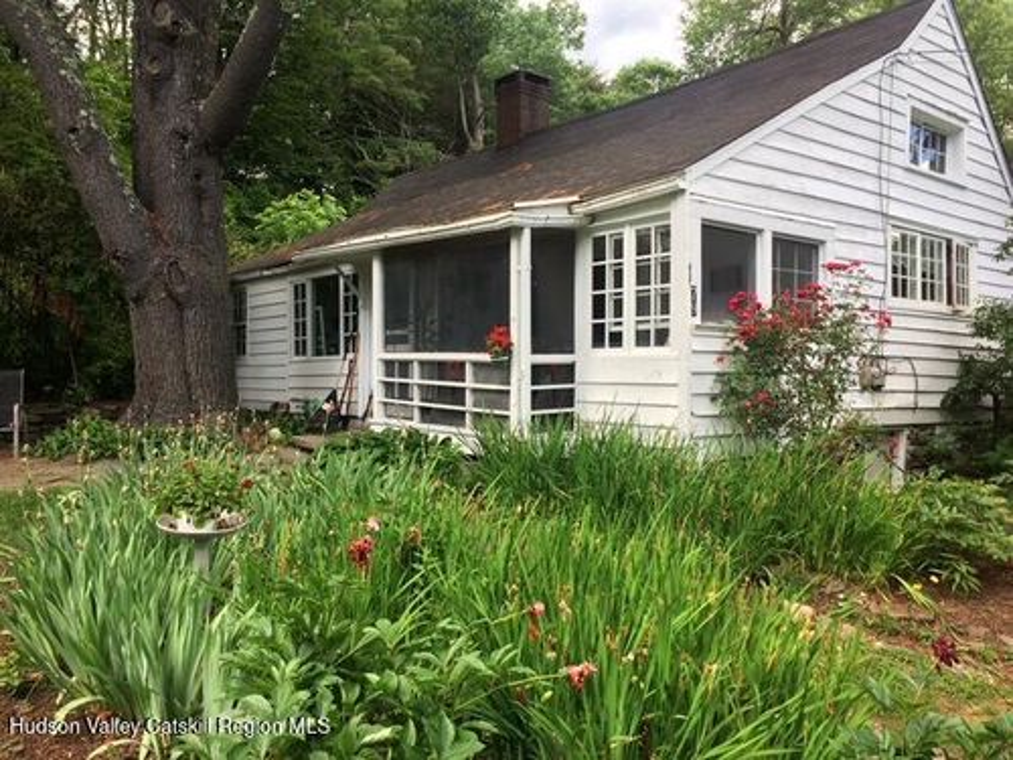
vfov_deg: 48.2
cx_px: 506
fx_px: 849
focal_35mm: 29
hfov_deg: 61.7
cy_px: 380
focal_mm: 4.15
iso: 32
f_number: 2.2
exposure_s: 1/275
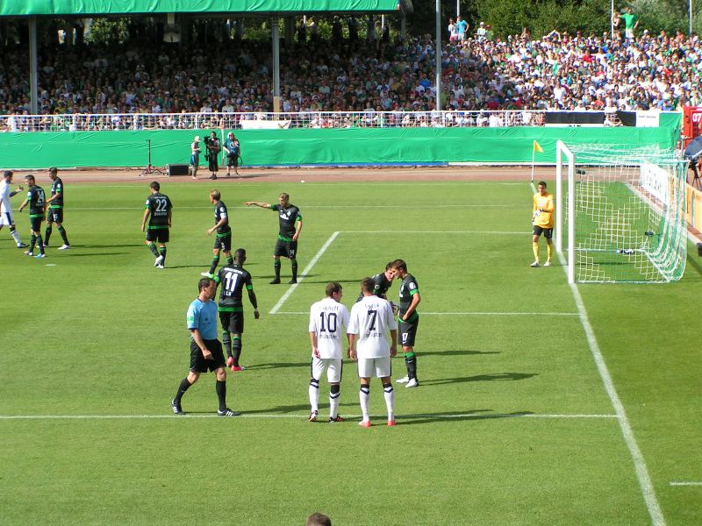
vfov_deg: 13.7
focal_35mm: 108
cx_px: 351
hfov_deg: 18.2
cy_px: 263
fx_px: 2190
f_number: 5.6
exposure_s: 1/320
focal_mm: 16.6
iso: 50
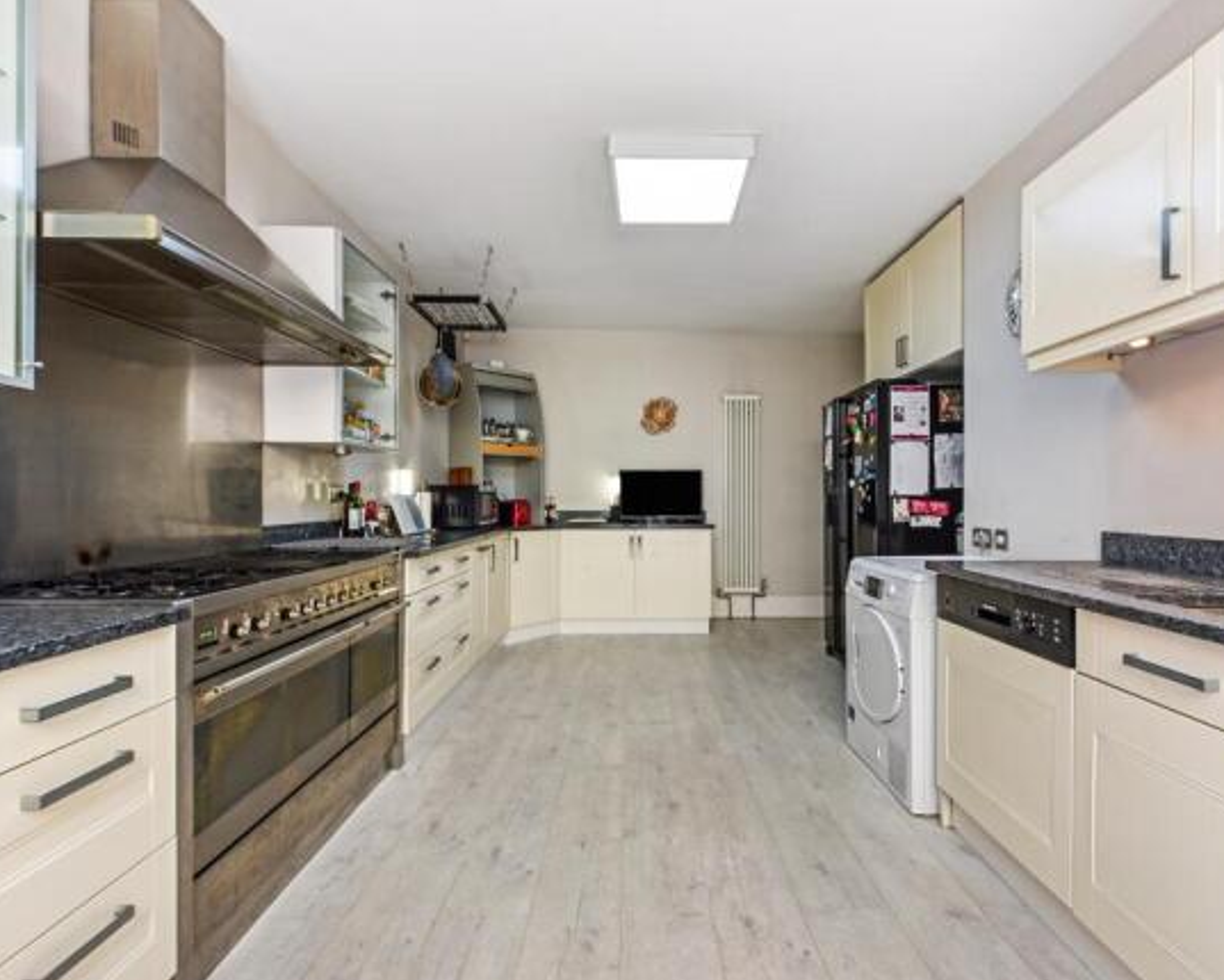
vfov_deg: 80.4
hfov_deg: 93.0
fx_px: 580
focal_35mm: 16
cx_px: 652
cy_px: 493
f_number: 13
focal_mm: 14
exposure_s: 1/20
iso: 400
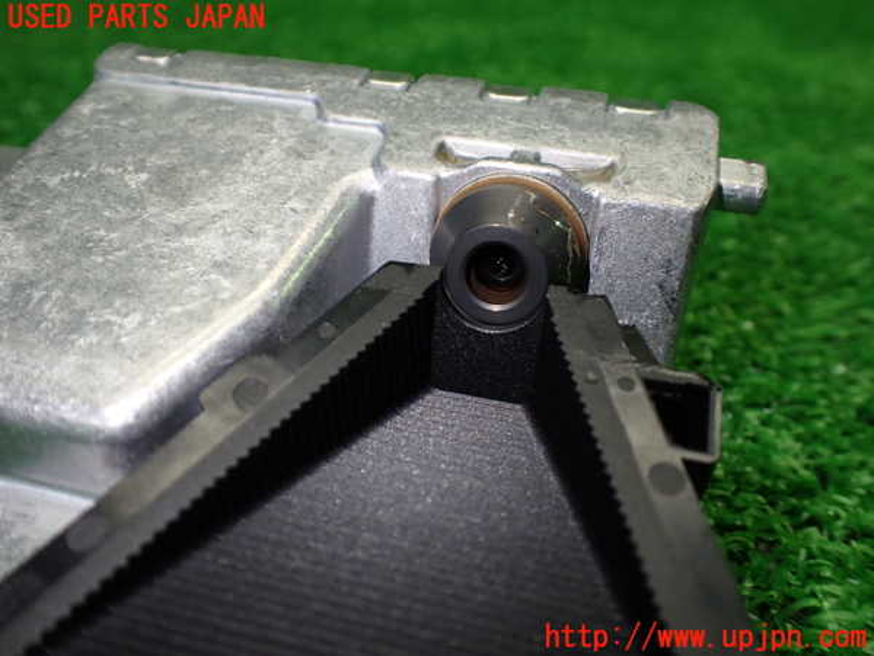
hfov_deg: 60.0
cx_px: 437
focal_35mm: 30
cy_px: 328
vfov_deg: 46.8
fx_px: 757
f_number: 2.3
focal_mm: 5.4
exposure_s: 1/125
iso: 200
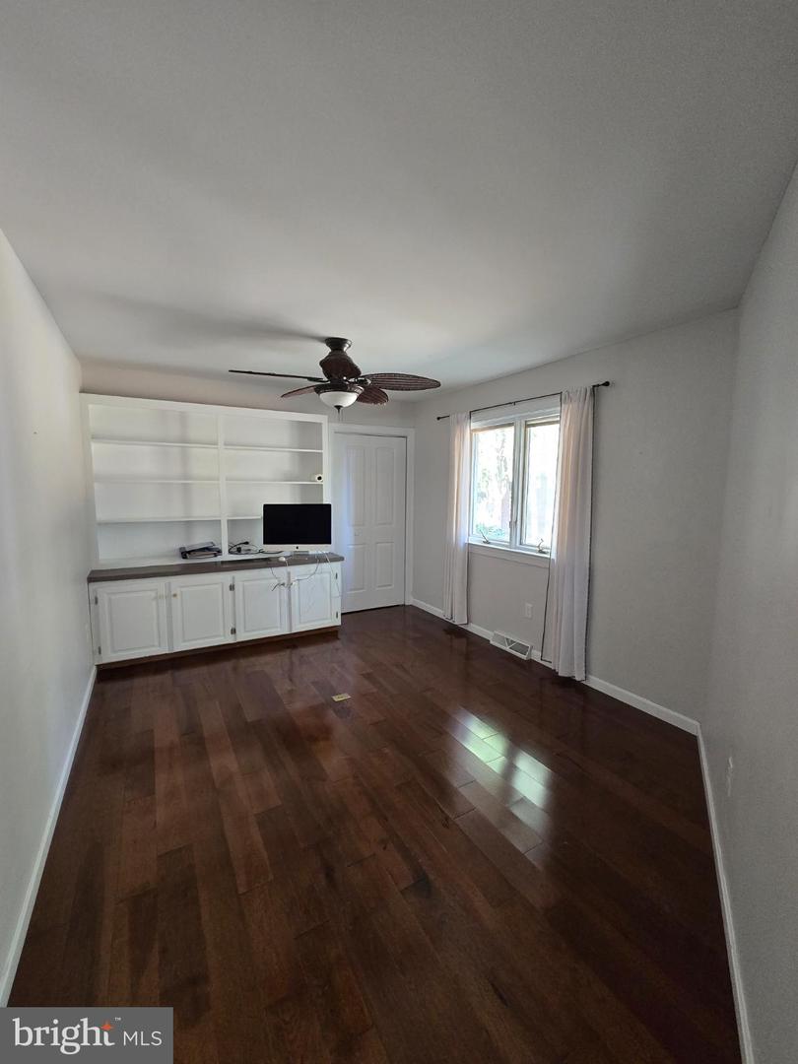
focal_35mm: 13
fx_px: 400
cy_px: 532
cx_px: 399
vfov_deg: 106.2
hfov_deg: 89.9
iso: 400
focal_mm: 2.2
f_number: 2.2
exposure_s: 1/60
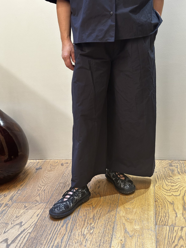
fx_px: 344
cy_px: 124
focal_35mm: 48
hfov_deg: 30.3
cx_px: 93
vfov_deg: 39.7
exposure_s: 1/33
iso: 200
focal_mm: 6.86
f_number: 1.78
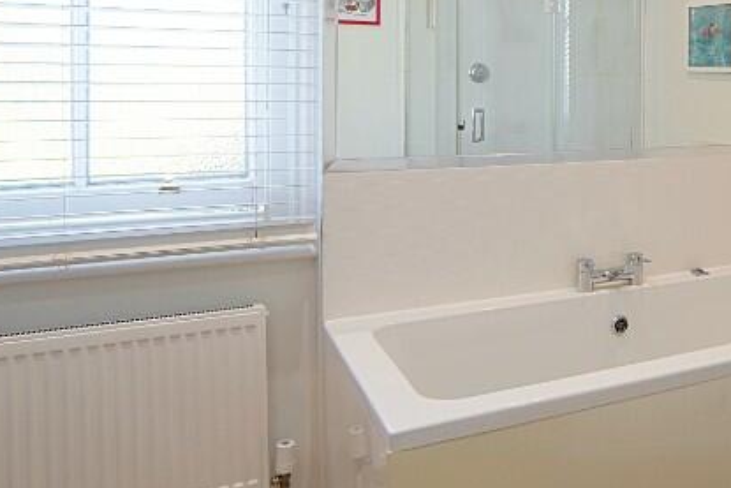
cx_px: 708
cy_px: 108
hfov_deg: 45.0
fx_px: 752
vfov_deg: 35.0
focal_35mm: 37
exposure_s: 1/60
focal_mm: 10
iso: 200
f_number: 4
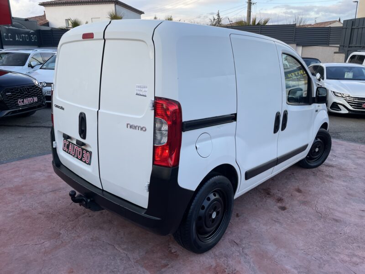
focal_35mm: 26
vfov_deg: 53.1
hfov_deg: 67.3
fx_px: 274
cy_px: 137
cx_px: 182
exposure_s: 1/181
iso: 32
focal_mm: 4.2
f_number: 1.6
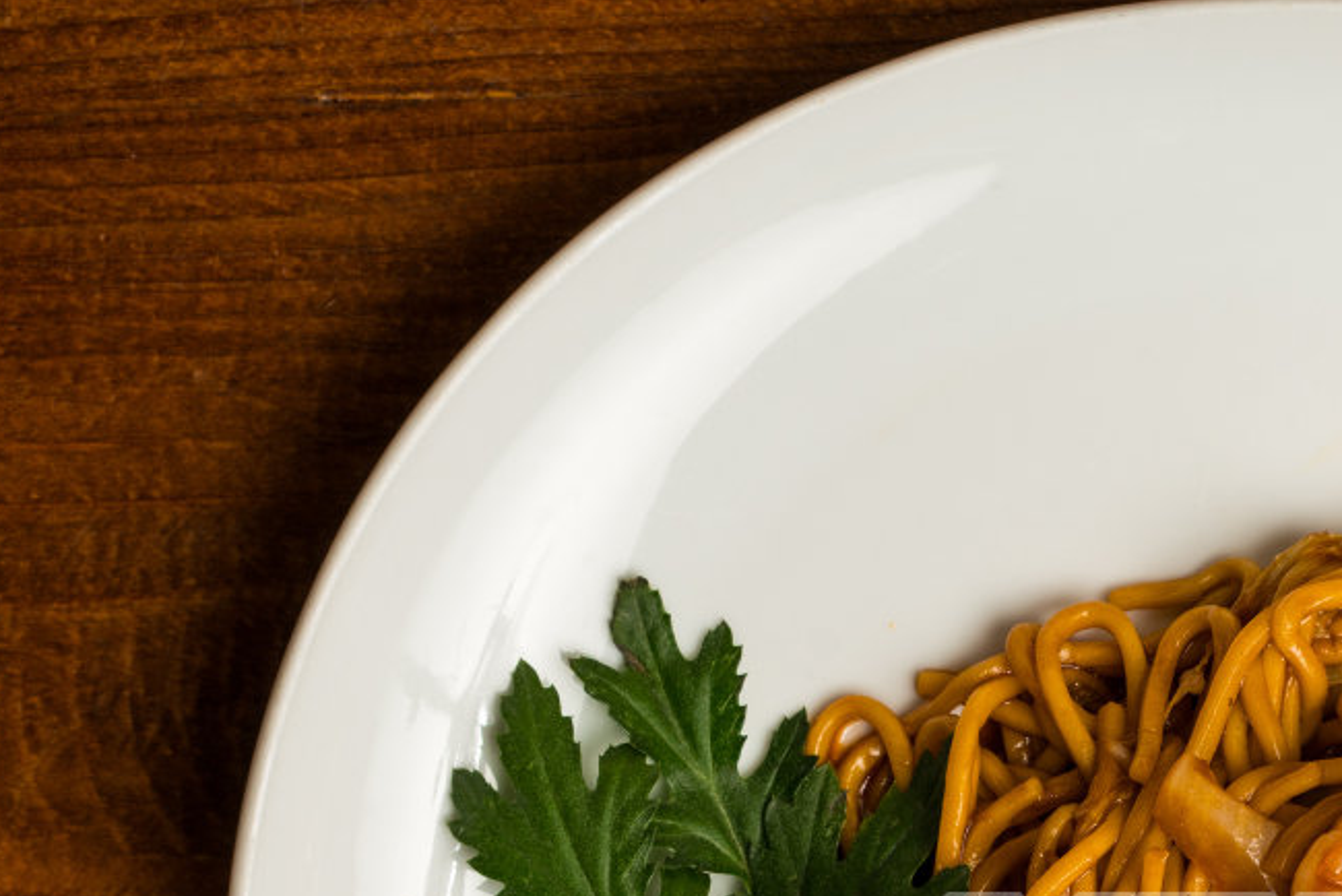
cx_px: 1292
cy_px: 1035
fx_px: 4587
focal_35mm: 123
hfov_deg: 16.4
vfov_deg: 11.0
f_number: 8
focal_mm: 50
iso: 125
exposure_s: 1/200
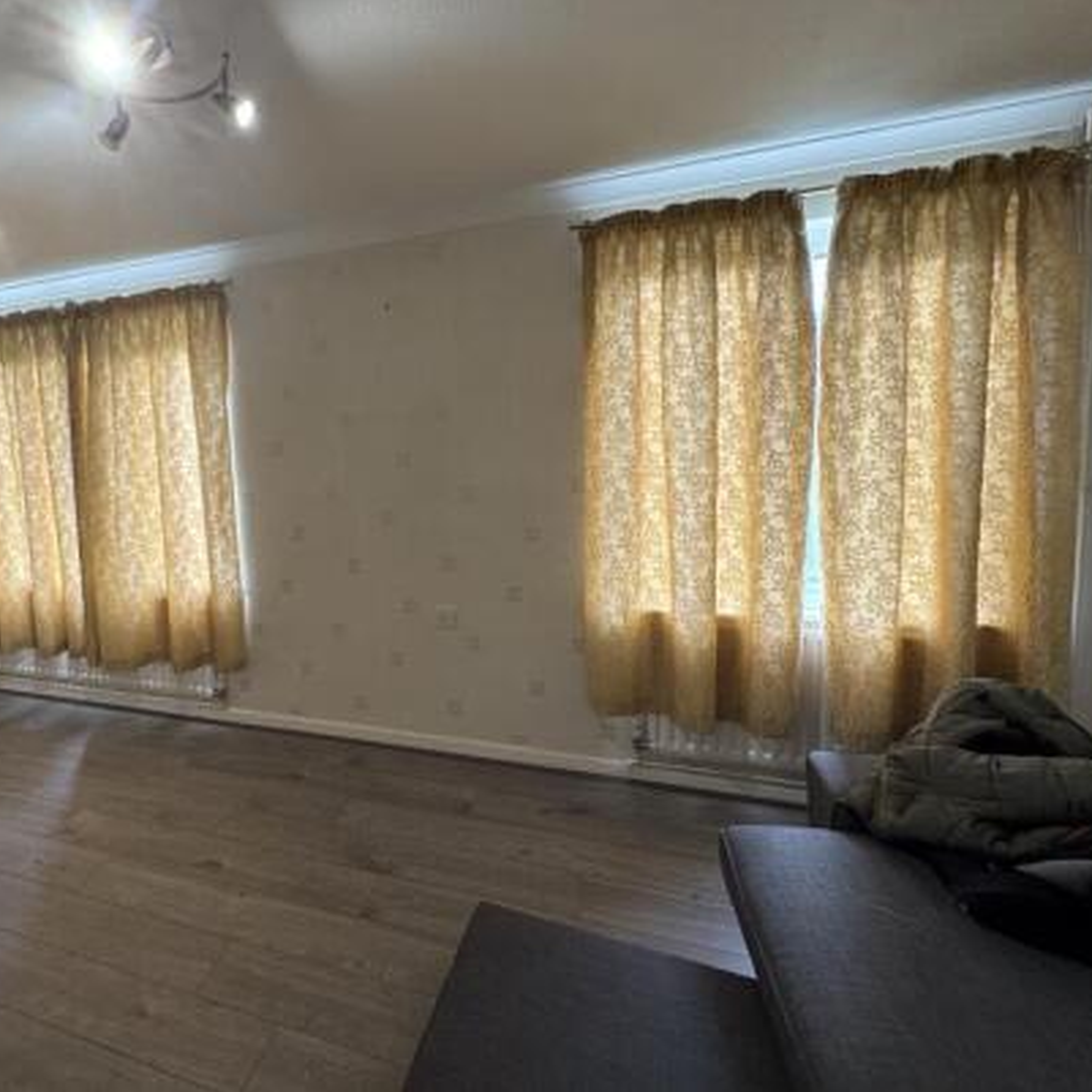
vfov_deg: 80.6
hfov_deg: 77.9
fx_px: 642
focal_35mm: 18
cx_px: 358
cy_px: 500
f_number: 2.2
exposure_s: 1/99
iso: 200
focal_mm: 2.22
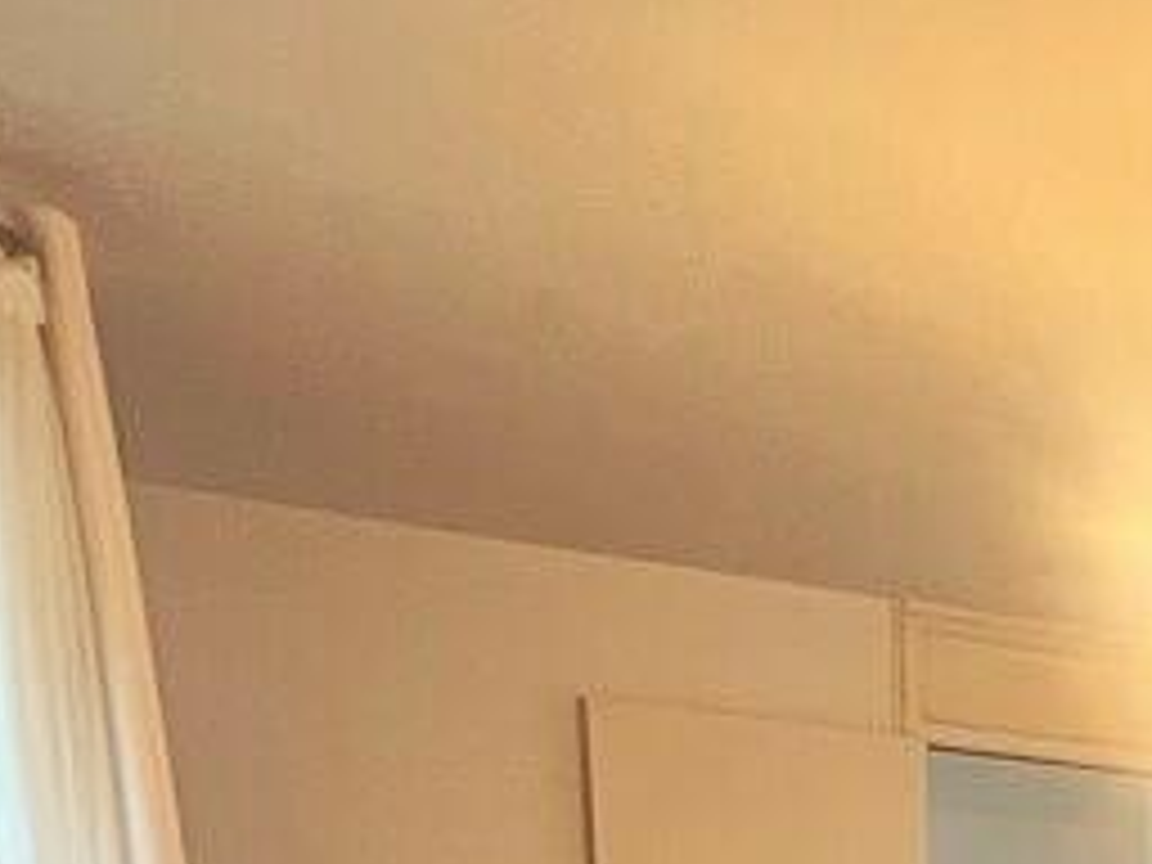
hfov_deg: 30.8
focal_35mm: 52
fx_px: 1731
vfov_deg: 20.2
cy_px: 1548
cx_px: 1404
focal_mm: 1.57
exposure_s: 1/60
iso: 320
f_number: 1.8
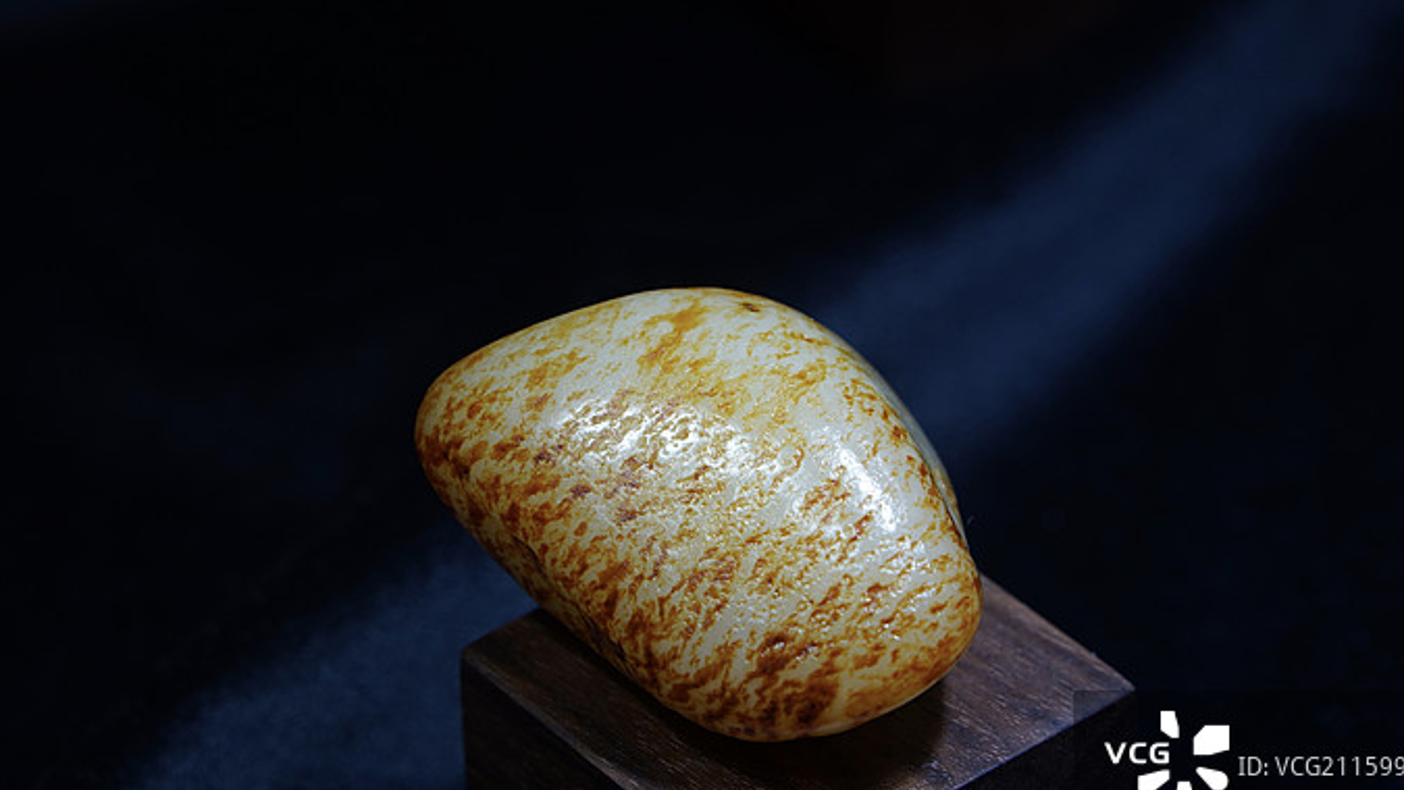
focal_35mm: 103
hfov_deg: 20.7
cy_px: 500
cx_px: 705
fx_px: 3835
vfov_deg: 11.8
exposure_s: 1/100
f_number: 8
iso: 100
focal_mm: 83
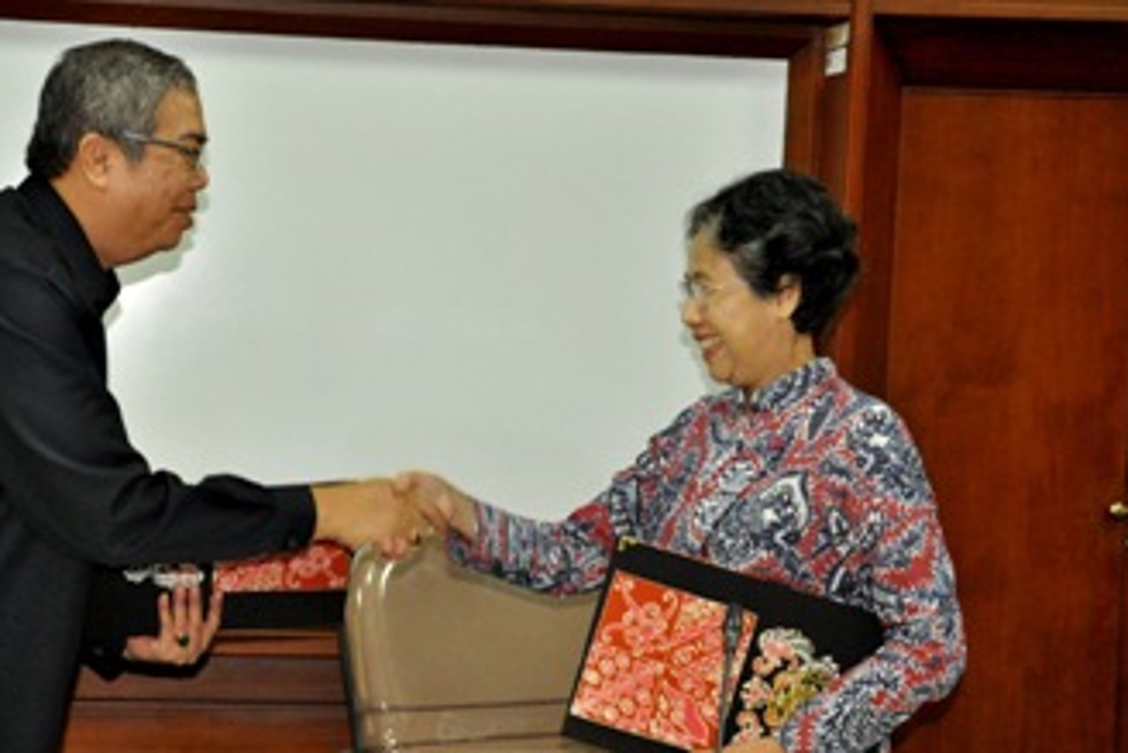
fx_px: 2247
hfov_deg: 28.0
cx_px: 375
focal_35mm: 72
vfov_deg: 19.0
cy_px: 358
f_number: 5
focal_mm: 35
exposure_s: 1/60
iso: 1600
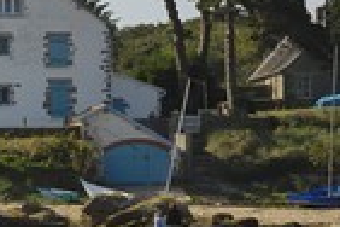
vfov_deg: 2.3
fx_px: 5709
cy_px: 196
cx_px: -59
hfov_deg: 3.4
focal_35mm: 604
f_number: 5.6
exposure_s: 1/320
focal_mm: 135
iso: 100
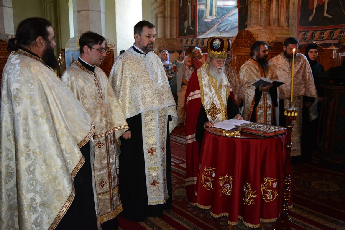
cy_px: 115
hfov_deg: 57.2
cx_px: 172
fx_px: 316
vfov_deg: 40.0
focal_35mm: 33
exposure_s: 1/60
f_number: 4
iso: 2000
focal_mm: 22
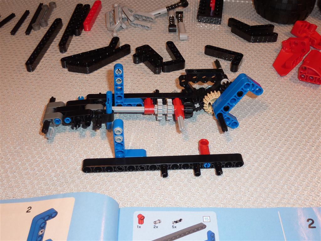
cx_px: 160
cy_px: 120
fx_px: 389
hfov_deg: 44.8
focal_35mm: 42
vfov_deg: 34.3
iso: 100
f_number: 3.7
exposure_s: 1/30
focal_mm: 6.9
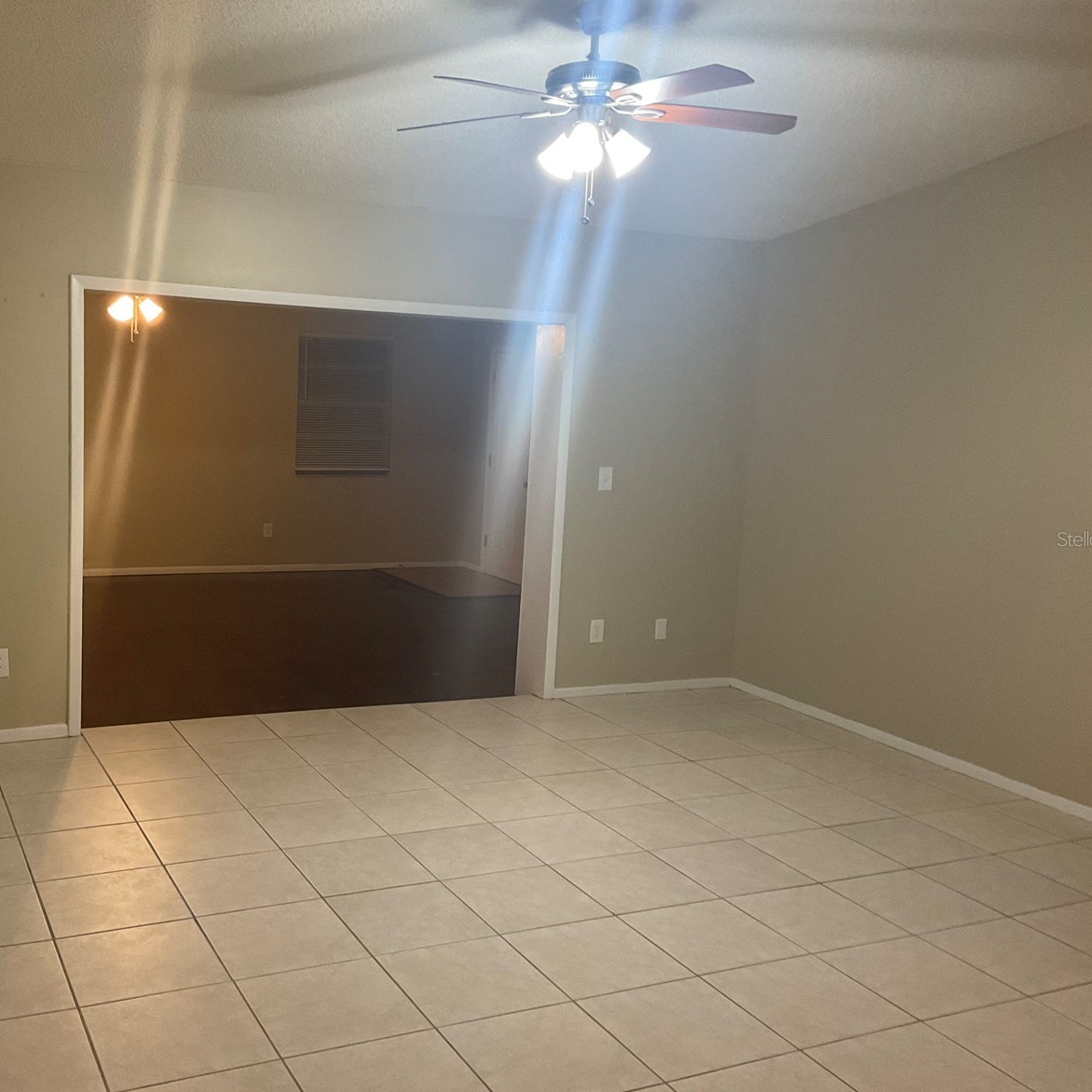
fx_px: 1249
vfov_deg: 47.2
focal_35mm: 35
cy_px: 539
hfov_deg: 46.7
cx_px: 400
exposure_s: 1/60
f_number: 1.8
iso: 100
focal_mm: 3
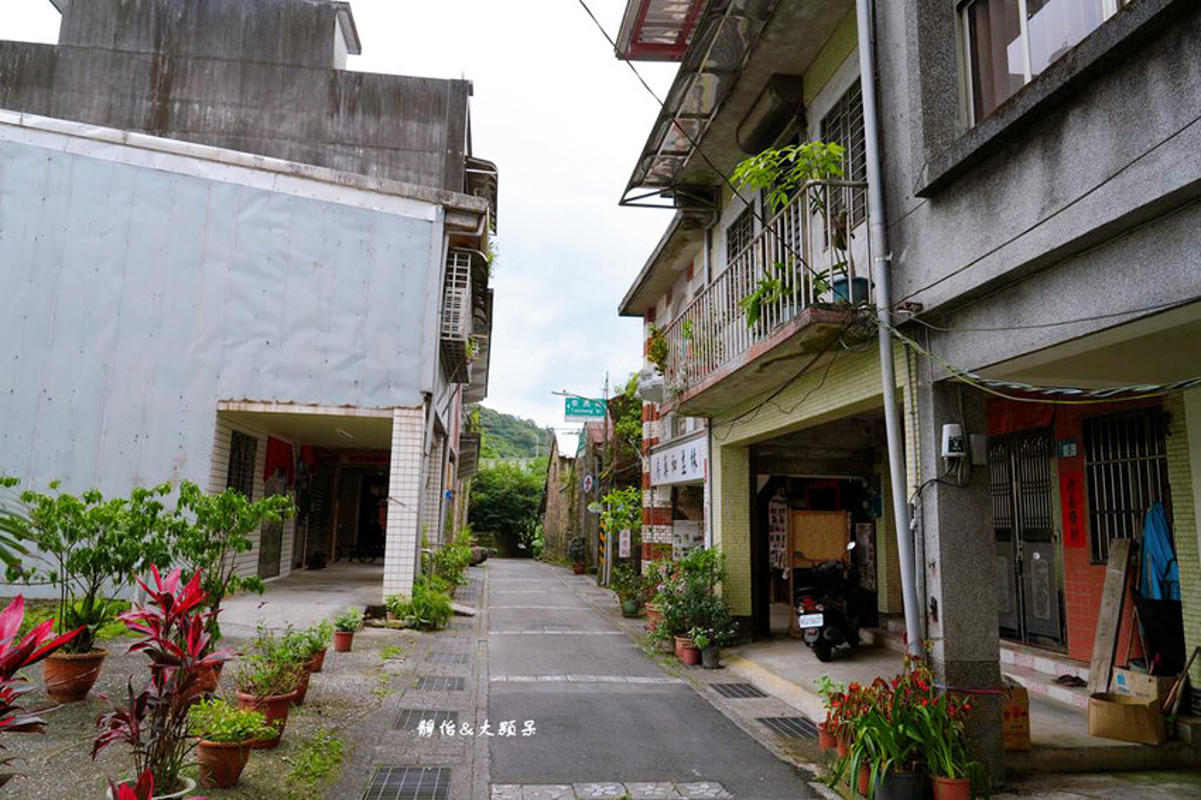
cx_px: 600
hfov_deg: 73.8
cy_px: 400
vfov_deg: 53.1
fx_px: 800
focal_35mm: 24
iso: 320
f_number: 8
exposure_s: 1/320
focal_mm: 24
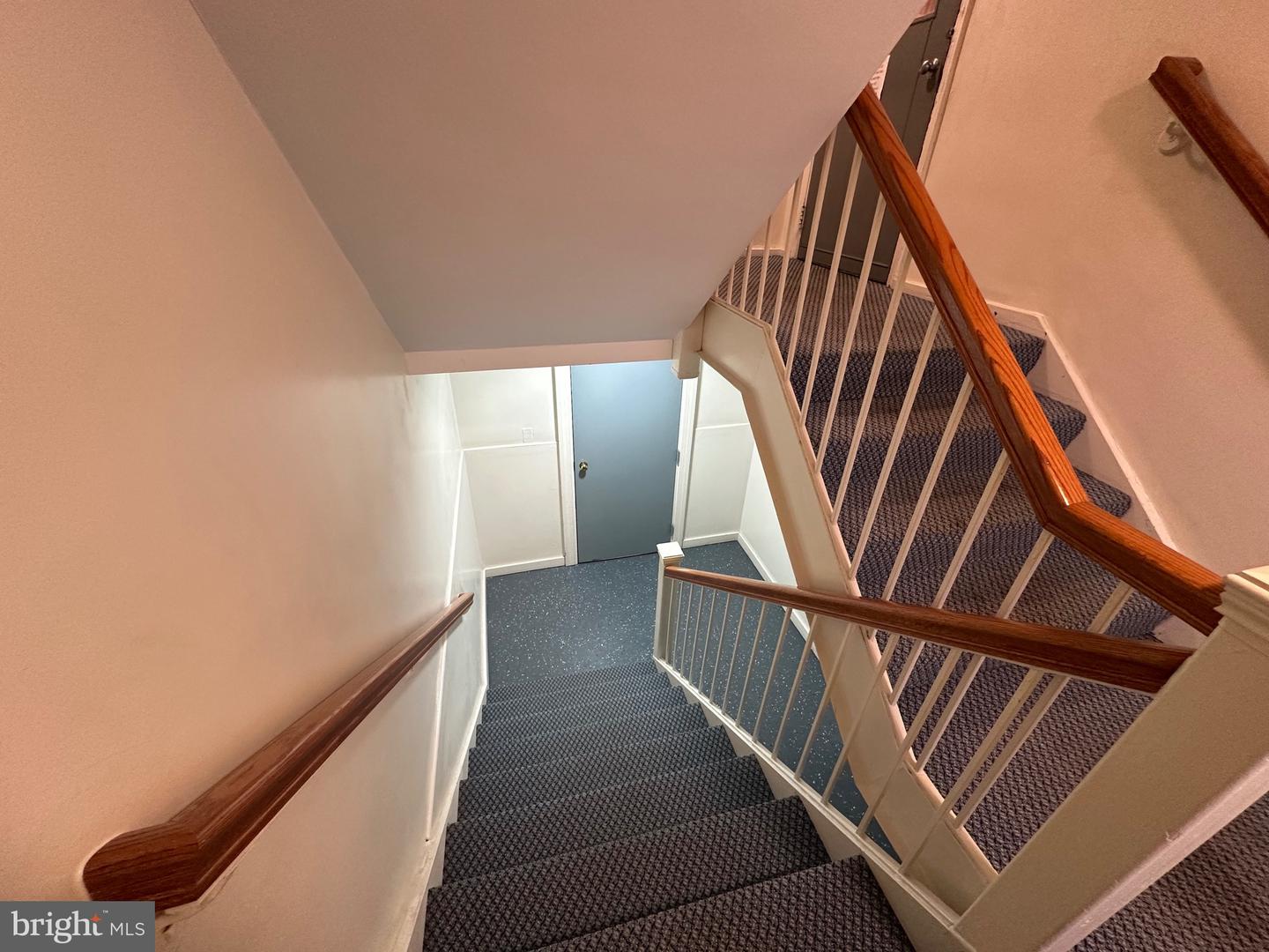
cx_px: 634
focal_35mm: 14
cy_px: 476
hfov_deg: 102.1
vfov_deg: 85.7
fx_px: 513
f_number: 2.2
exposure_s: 1/60
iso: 250
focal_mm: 2.22
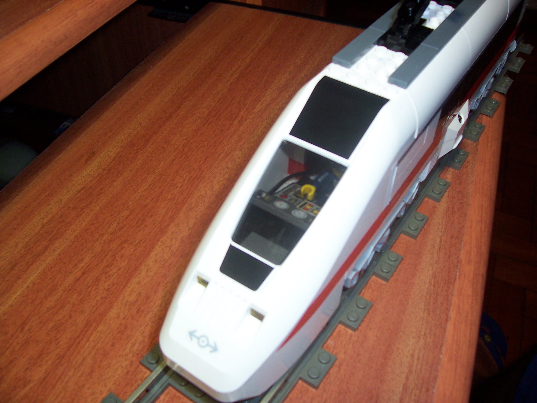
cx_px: 268
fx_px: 527
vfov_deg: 41.8
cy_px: 202
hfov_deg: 54.0
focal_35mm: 34
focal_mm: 5.6
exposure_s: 1/60
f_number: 2.7
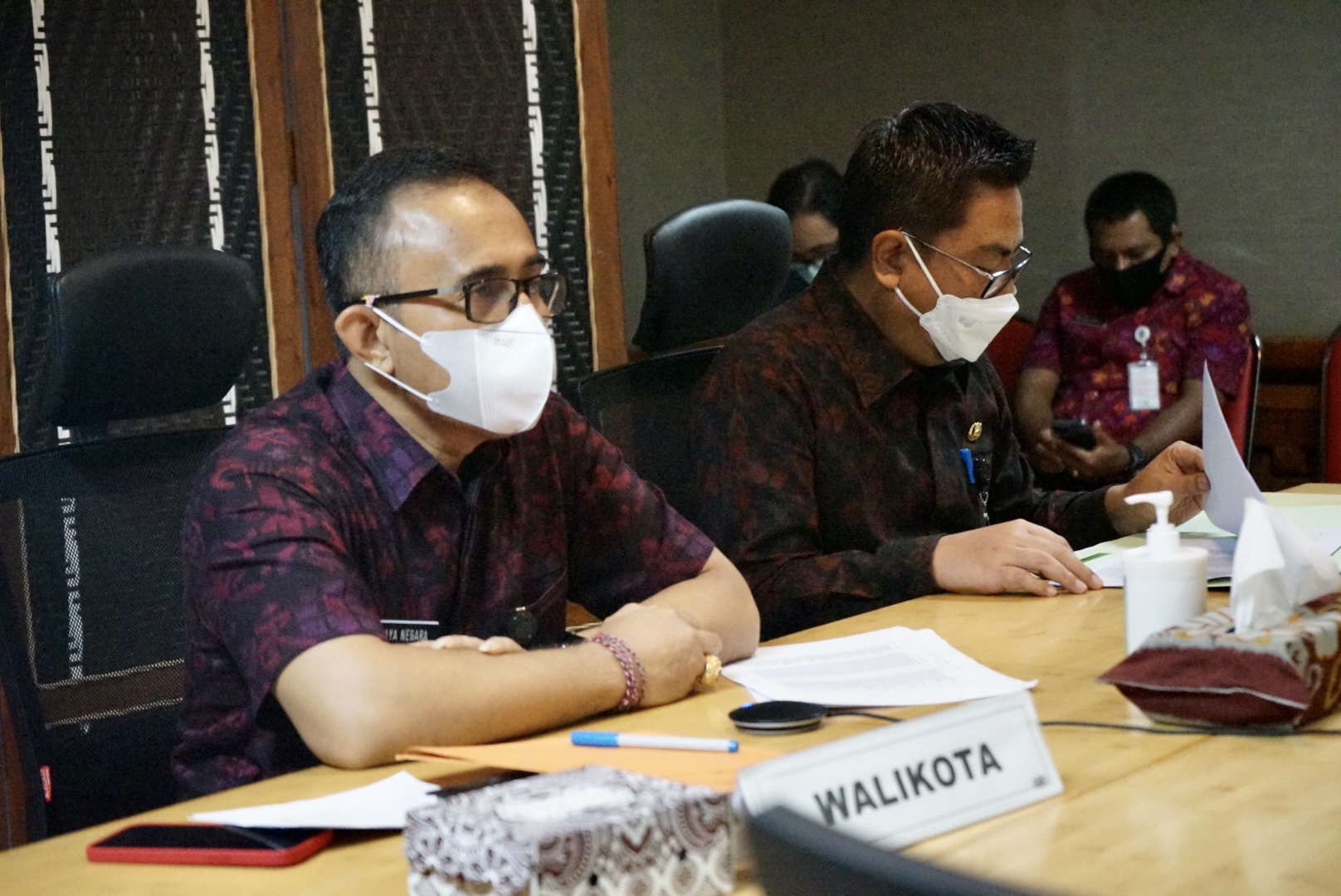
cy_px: 448
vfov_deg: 19.5
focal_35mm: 70
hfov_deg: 28.8
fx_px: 2609
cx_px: 670
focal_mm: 70
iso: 16000
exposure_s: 1/160
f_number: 5.6
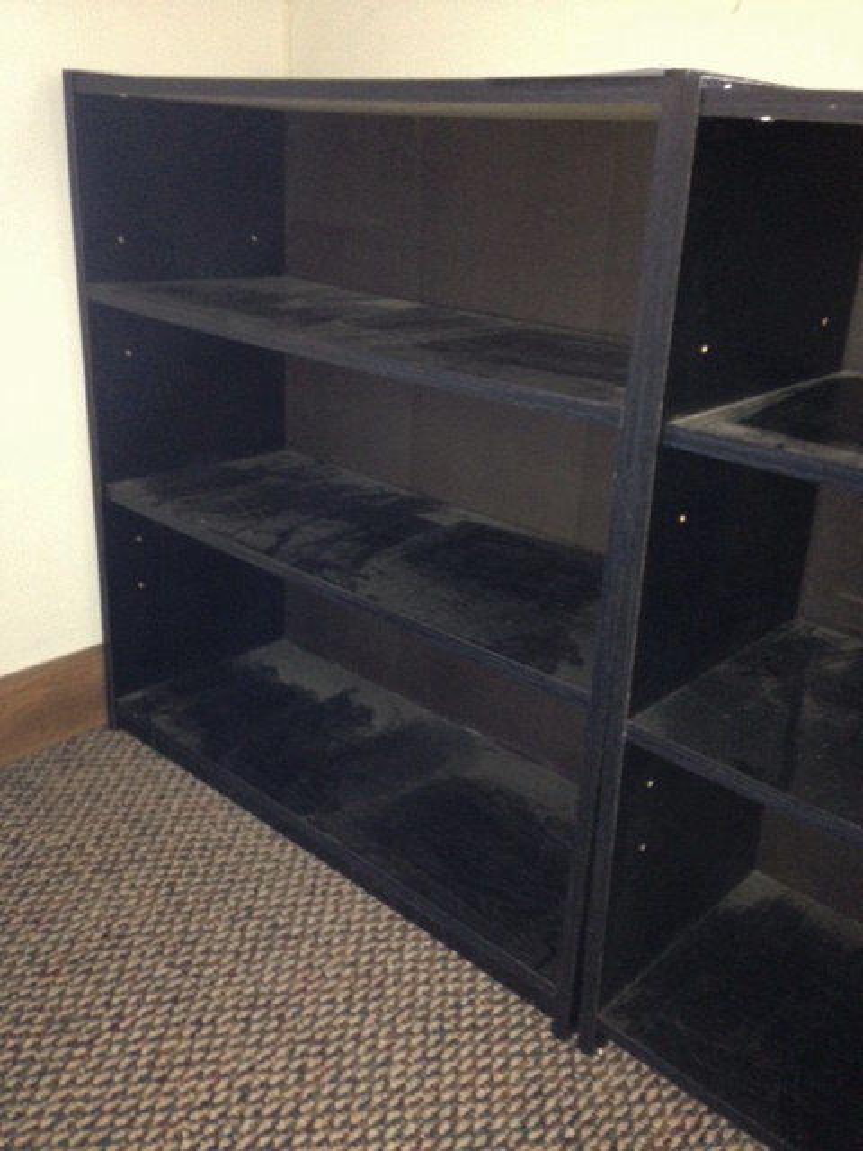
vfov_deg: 55.4
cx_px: 432
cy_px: 576
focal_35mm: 33
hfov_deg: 42.9
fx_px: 1097
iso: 400
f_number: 2.4
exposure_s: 1/16
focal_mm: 4.12
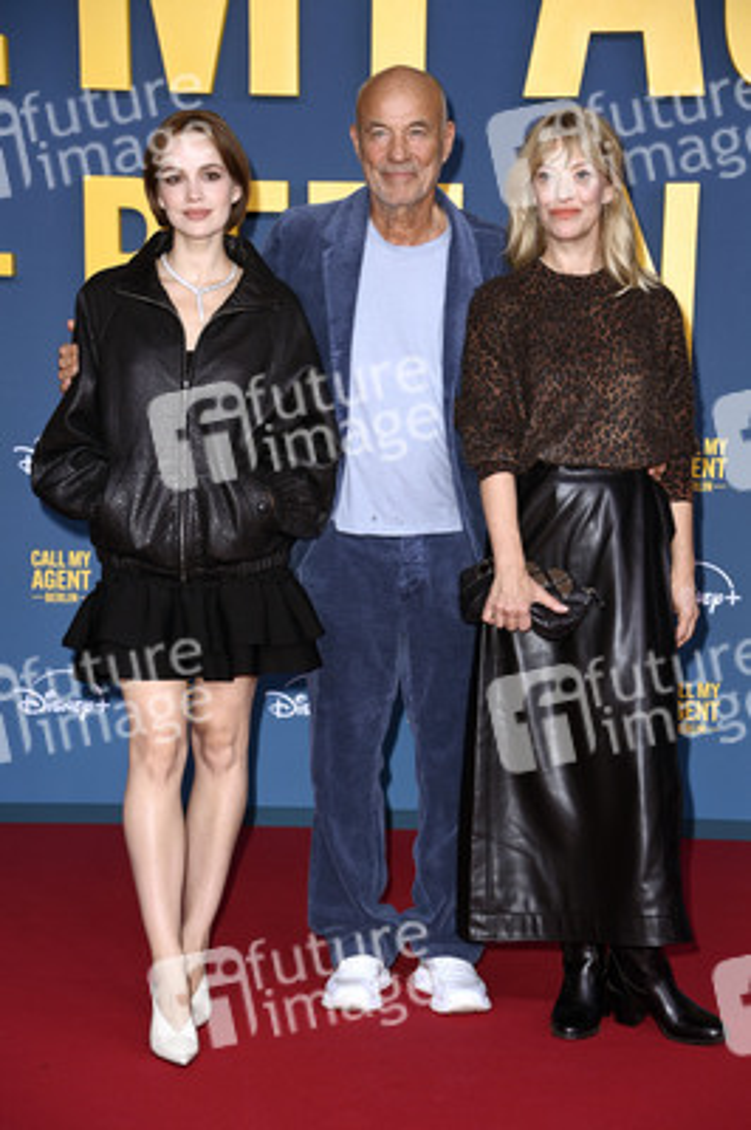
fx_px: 2821
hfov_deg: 15.2
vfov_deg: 22.6
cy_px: 565
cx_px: 376
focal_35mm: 90
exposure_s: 1/200
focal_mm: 90
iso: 800
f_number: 5.6
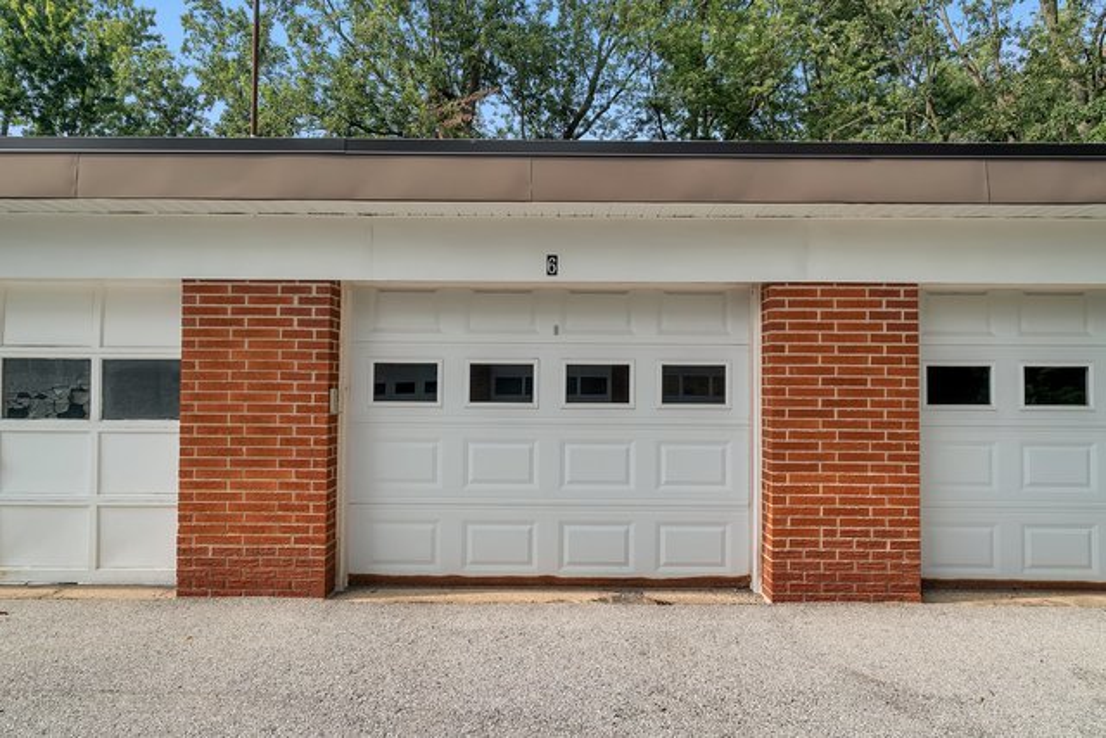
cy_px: 369
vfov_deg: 64.6
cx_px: 553
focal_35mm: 19
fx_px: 584
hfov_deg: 86.9
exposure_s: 1/400
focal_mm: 19
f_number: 11
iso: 400
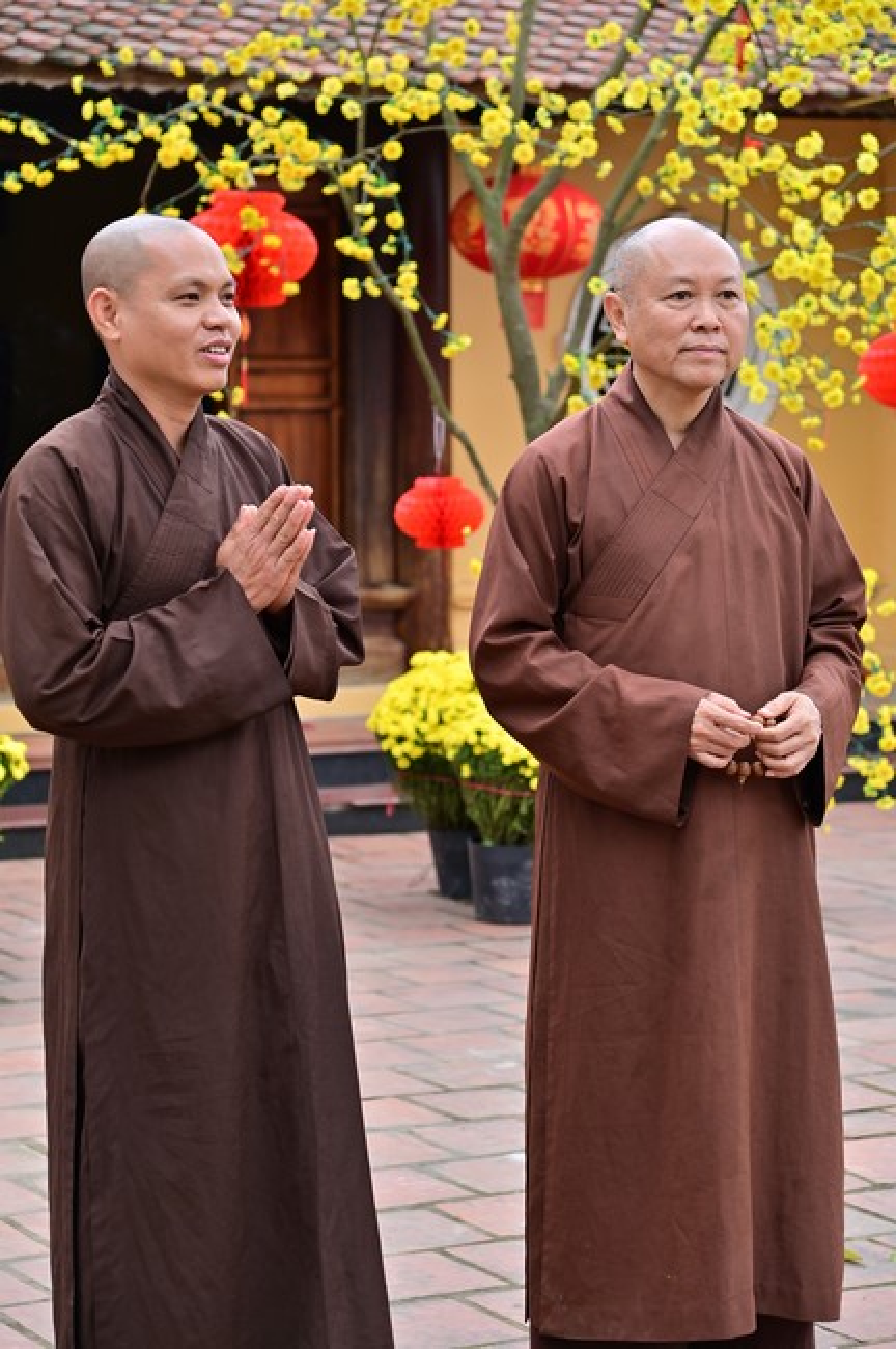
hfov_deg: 14.8
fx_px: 3442
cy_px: 674
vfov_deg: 22.2
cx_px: 448
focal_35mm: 92
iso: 125
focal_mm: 92
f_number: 5.6
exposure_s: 1/125
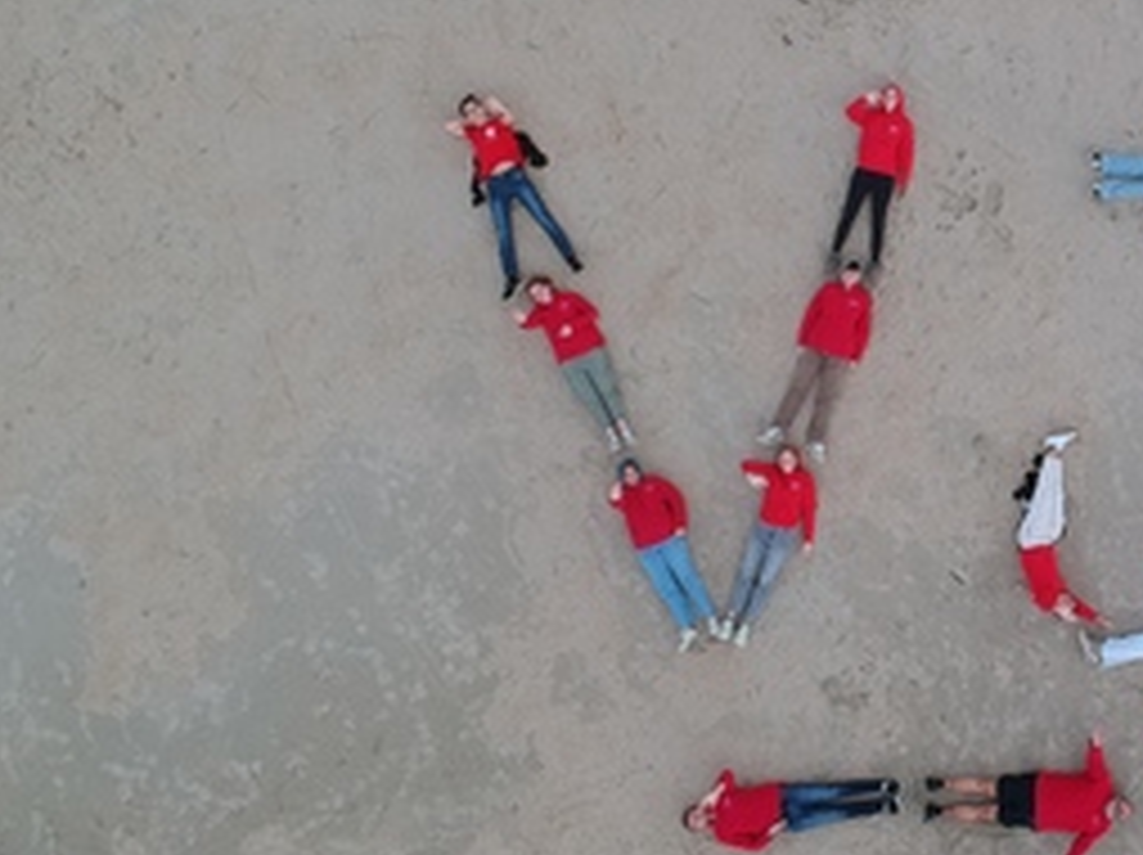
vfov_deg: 30.7
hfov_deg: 37.3
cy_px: 342
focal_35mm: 47
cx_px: 1069
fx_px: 1550
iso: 100
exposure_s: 1/640
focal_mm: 4.49
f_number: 2.6
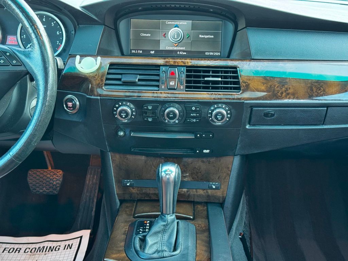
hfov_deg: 39.7
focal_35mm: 48
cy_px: 130
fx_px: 483
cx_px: 174
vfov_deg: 30.3
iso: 320
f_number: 1.78
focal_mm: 6.76
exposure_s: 1/40
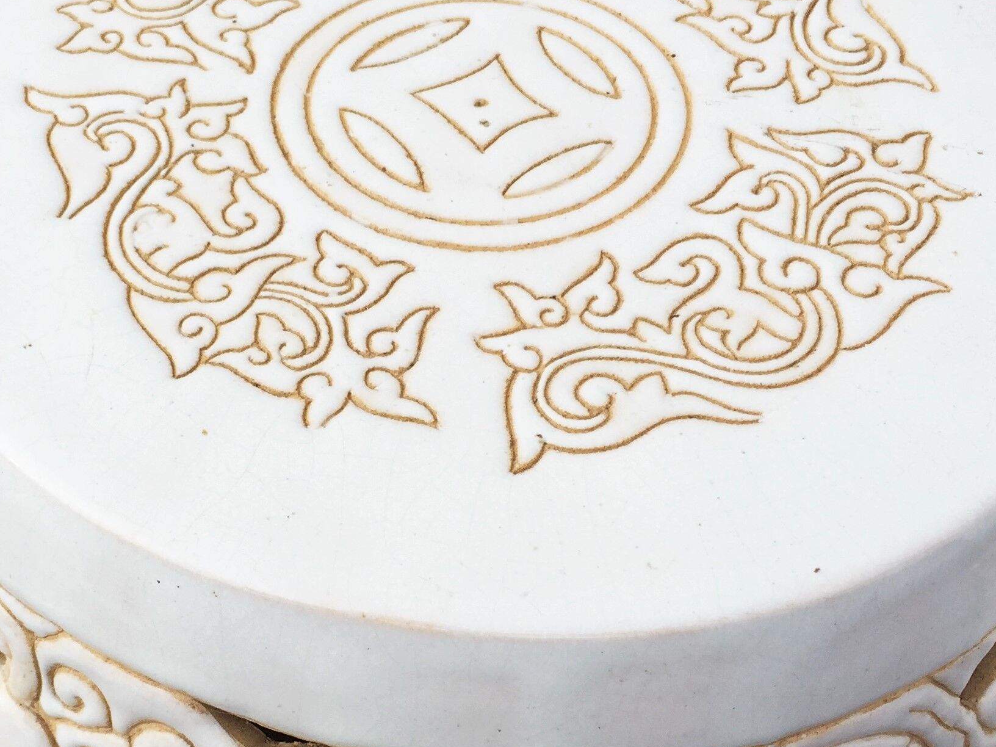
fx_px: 1669
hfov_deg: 33.0
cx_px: 352
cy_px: 485
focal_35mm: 58
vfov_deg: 25.1
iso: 32
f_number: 2.2
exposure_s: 1/760
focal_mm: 4.15
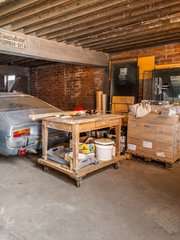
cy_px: 92
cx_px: 28
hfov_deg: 47.6
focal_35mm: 27
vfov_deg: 64.5
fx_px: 187
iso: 400
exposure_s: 2
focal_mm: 14
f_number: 11
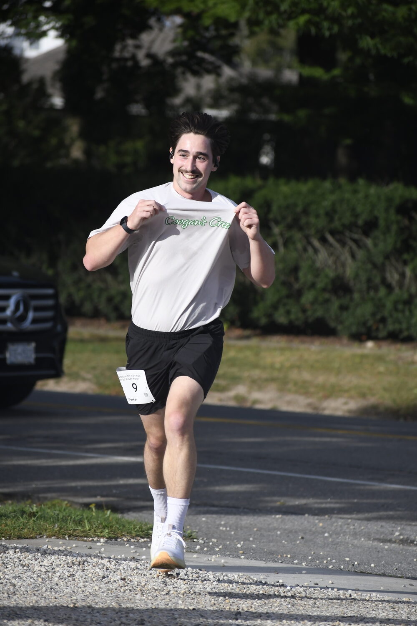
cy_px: 313
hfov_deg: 4.7
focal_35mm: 292
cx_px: 208
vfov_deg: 7.1
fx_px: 5073
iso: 500
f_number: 5.3
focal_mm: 195
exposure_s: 1/2000
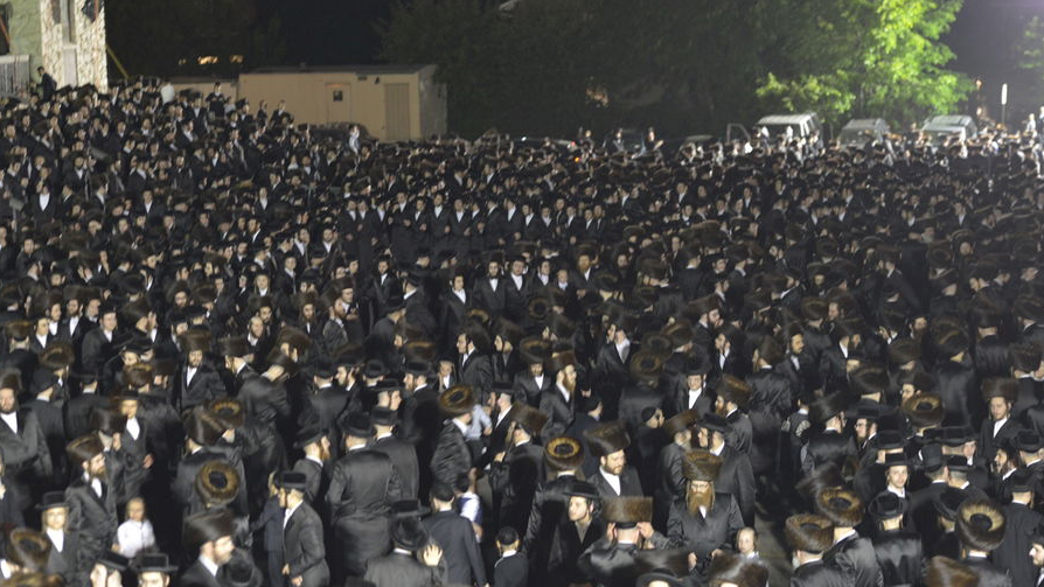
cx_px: 510
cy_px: 248
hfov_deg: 23.7
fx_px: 2492
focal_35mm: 90
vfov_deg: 13.4
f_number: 2.8
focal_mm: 75
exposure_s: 1/30
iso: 1600
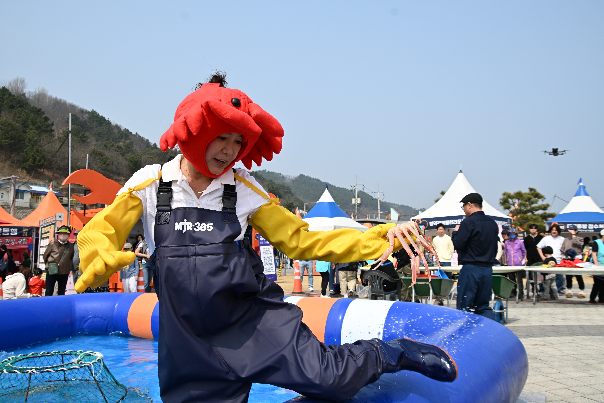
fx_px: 528
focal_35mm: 32
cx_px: 302
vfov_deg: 41.7
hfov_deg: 59.5
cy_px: 202
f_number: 8
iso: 100
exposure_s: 1/320
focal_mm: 21
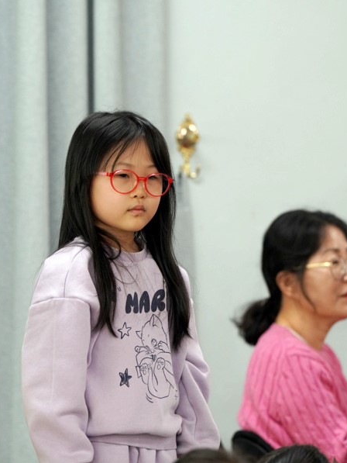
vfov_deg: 6.8
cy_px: 232
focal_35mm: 290
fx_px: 3875
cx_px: 141
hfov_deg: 5.1
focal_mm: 200
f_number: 4
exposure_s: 1/250
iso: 2000
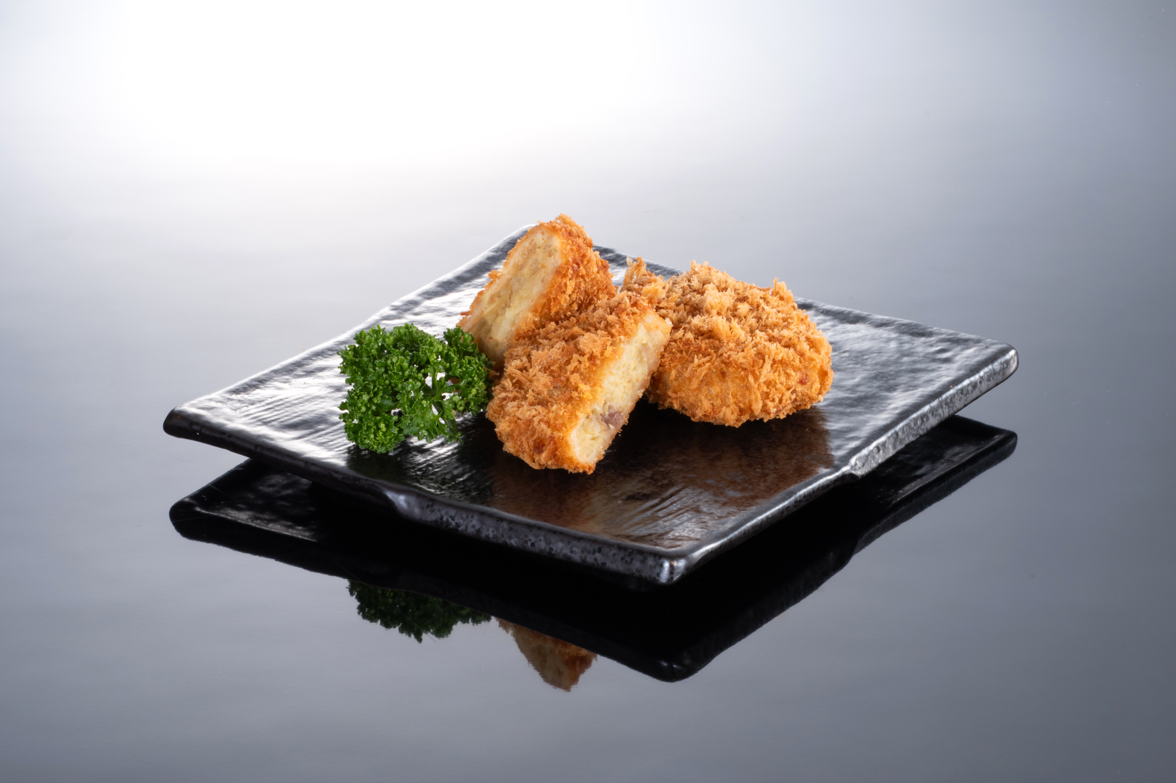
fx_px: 4146
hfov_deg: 16.1
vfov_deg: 10.8
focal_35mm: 127
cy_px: 392
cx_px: 588
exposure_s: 1/125
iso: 160
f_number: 22
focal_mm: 85
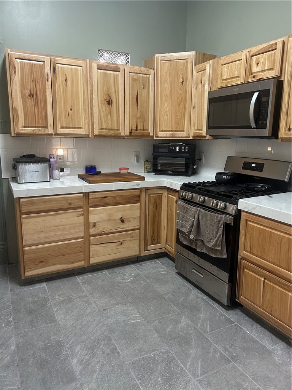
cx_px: 146
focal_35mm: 26
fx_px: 292
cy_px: 195
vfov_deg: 67.3
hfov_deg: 53.1
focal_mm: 5.7
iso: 200
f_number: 1.5
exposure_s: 1/60
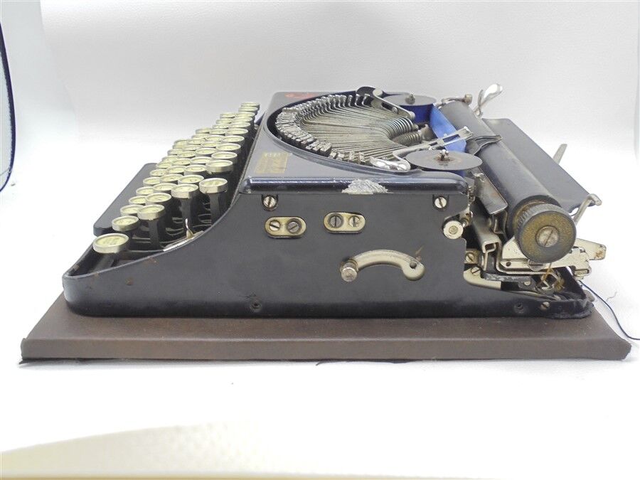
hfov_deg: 49.0
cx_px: 320
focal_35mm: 38
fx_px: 703
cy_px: 240
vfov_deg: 37.7
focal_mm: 6.9
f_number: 4.2
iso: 250
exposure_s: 1/30
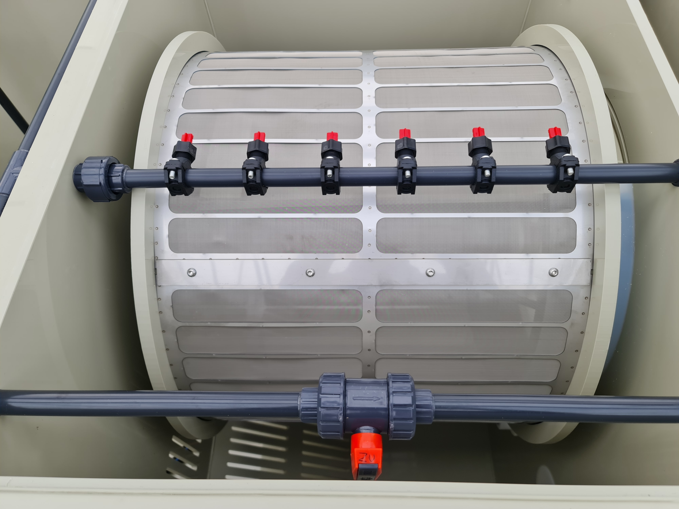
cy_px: 254
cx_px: 340
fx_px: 490
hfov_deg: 69.4
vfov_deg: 54.9
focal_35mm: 25
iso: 50
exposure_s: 1/120
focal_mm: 7
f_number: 1.8
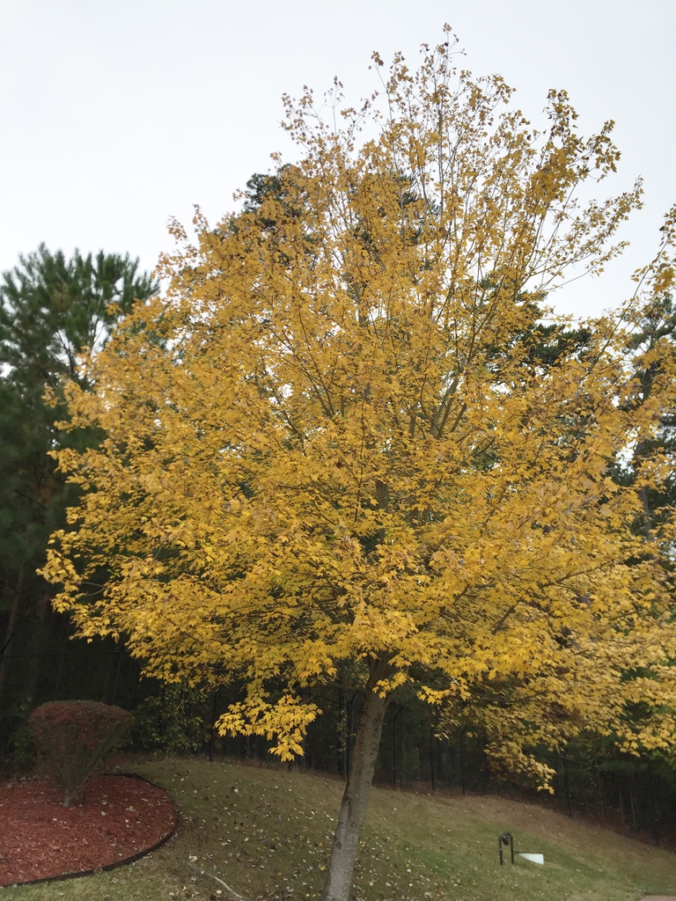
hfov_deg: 48.2
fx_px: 755
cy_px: 450
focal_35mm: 29
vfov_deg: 61.7
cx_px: 338
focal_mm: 4.15
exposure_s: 1/760
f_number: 2.2
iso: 32
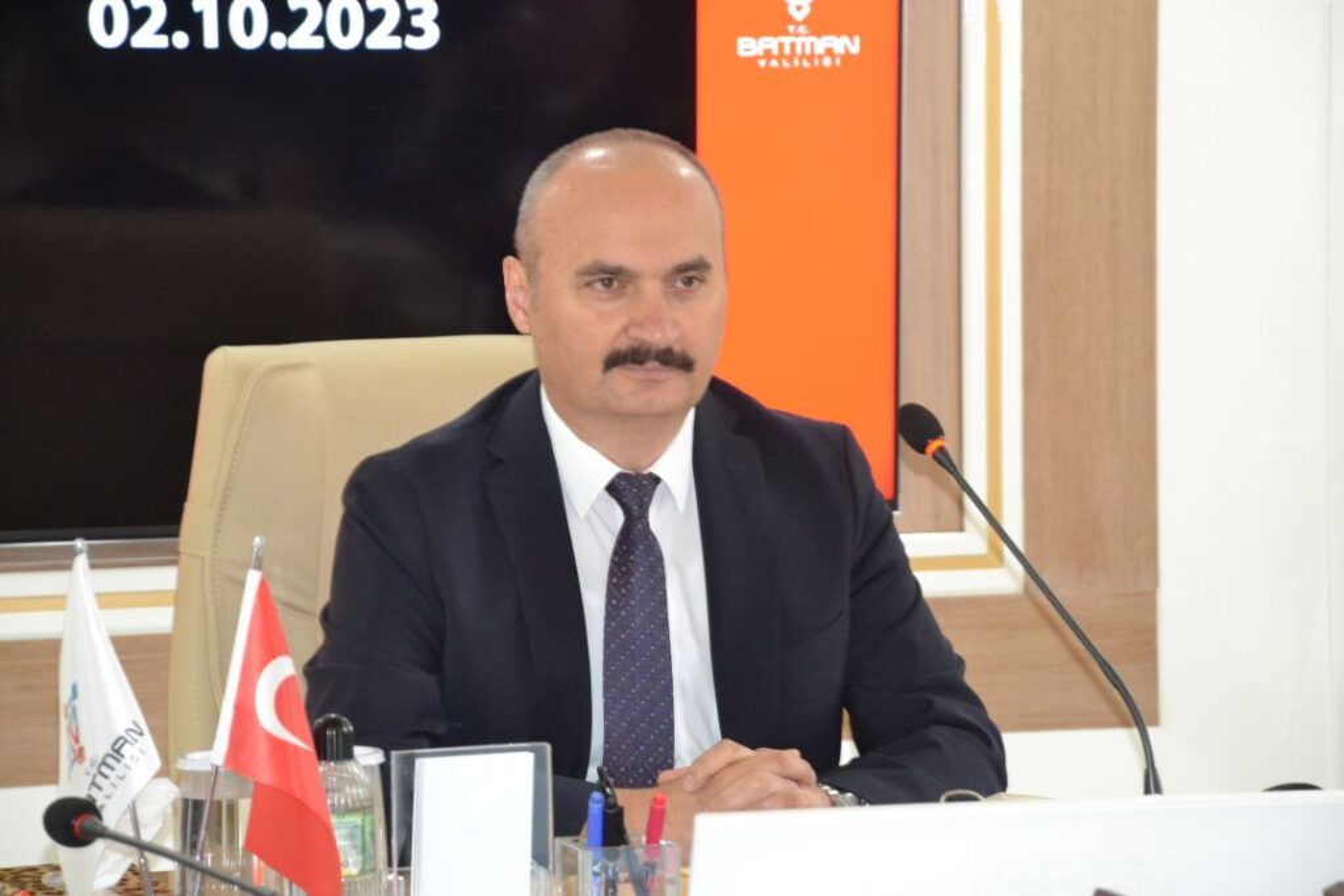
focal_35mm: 150
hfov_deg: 13.7
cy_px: 448
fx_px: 5600
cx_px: 672
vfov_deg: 9.2
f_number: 5.6
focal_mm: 100
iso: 3200
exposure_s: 1/60
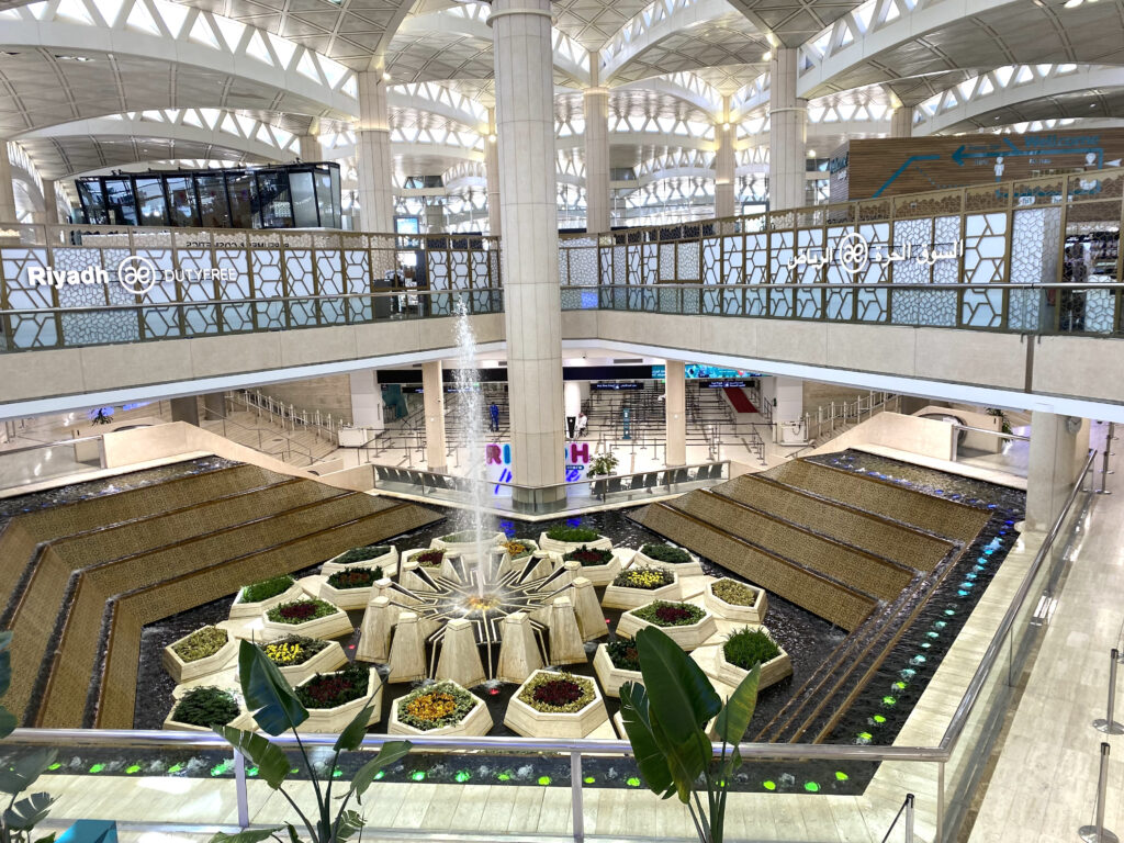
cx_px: 562
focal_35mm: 26
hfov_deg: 67.3
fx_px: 844
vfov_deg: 53.1
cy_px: 422
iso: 64
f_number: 1.8
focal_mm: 4.25
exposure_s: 1/120
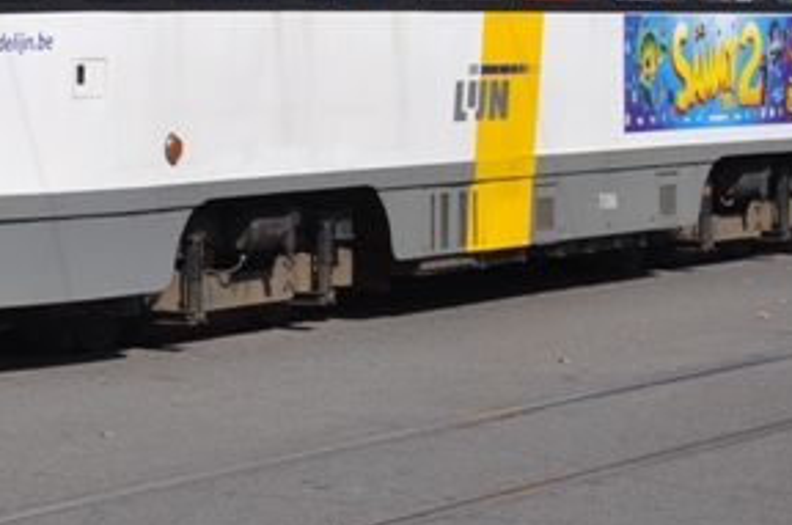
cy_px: -139
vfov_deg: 7.2
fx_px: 4116
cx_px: 38
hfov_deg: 10.9
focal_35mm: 187
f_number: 6.7
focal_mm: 45
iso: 400
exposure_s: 1/1500
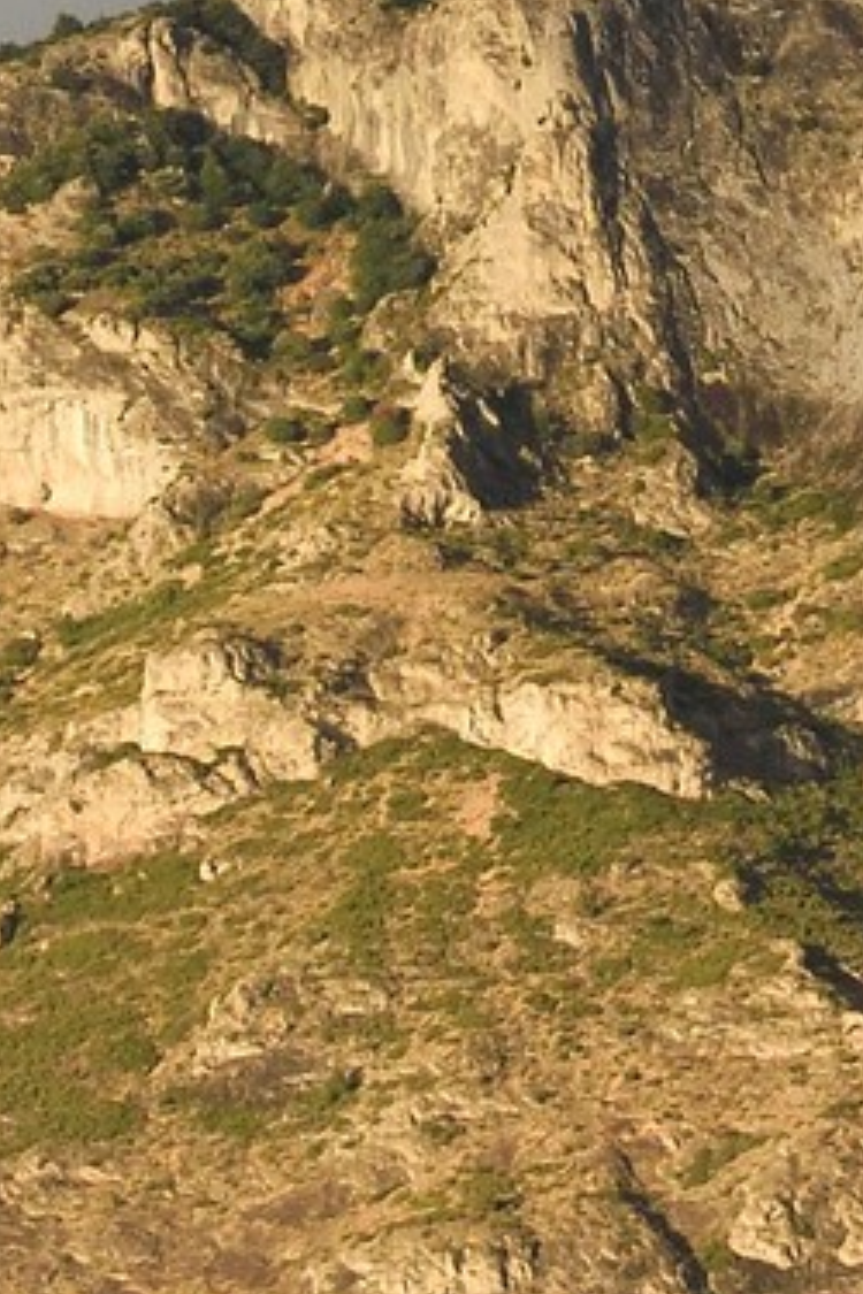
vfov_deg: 1.8
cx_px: 2002
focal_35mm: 1152
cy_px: -581
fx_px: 41421
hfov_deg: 1.2
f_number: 10
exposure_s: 1/250
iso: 400
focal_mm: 180
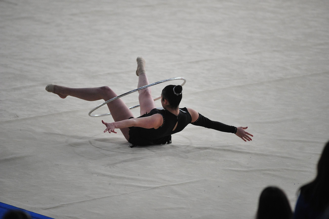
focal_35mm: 300
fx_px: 2740
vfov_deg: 4.6
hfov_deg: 6.9
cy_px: 110
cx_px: 164
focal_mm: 300
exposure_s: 1/2000
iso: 3200
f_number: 2.8
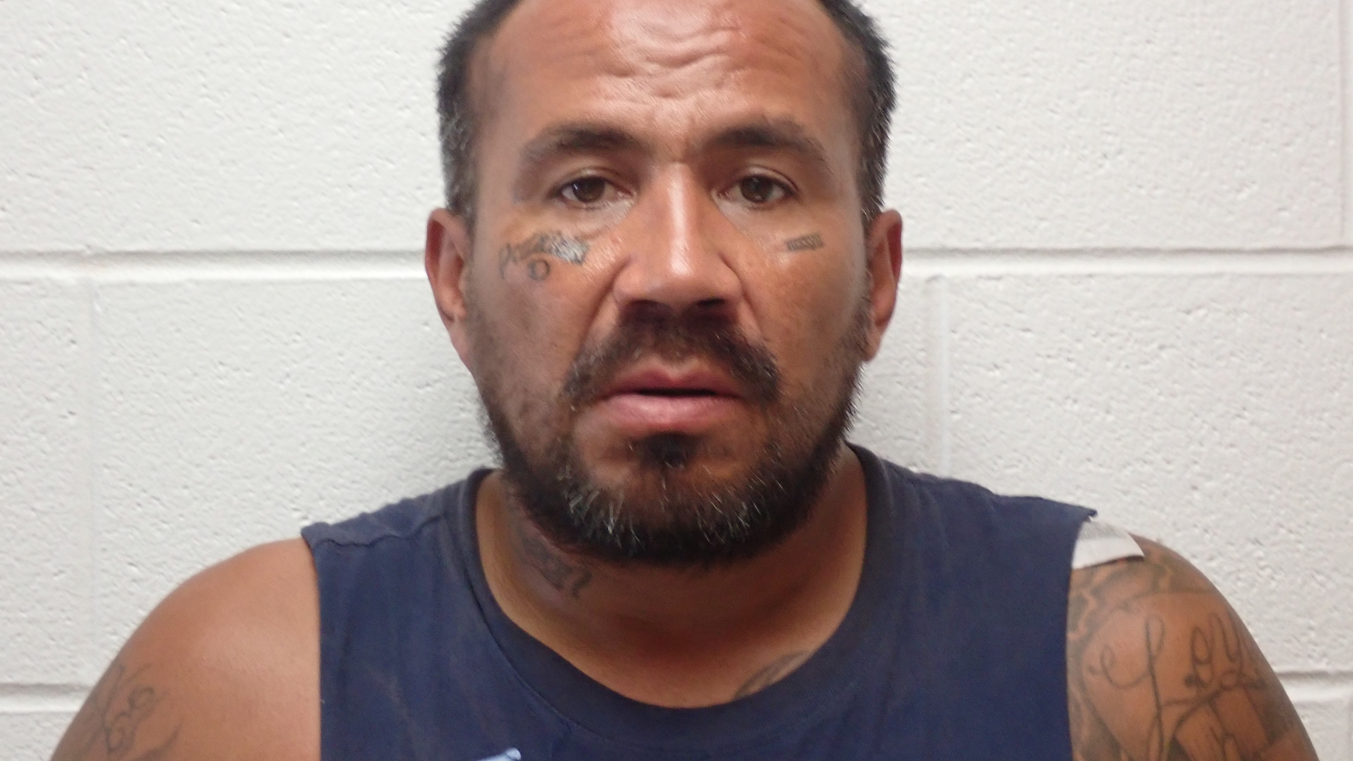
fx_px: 2798
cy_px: 324
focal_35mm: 78
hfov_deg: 27.2
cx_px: 675
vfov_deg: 15.5
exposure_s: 1/40
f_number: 3.9
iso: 800
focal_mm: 12.73
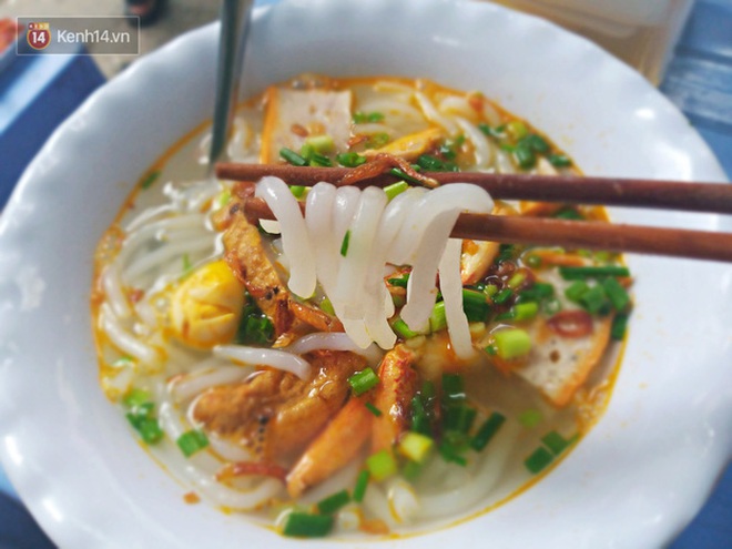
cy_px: 274
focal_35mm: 26
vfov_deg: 53.1
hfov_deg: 67.3
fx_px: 550
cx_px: 366
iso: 100
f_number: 1.7
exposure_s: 1/100
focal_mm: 3.93
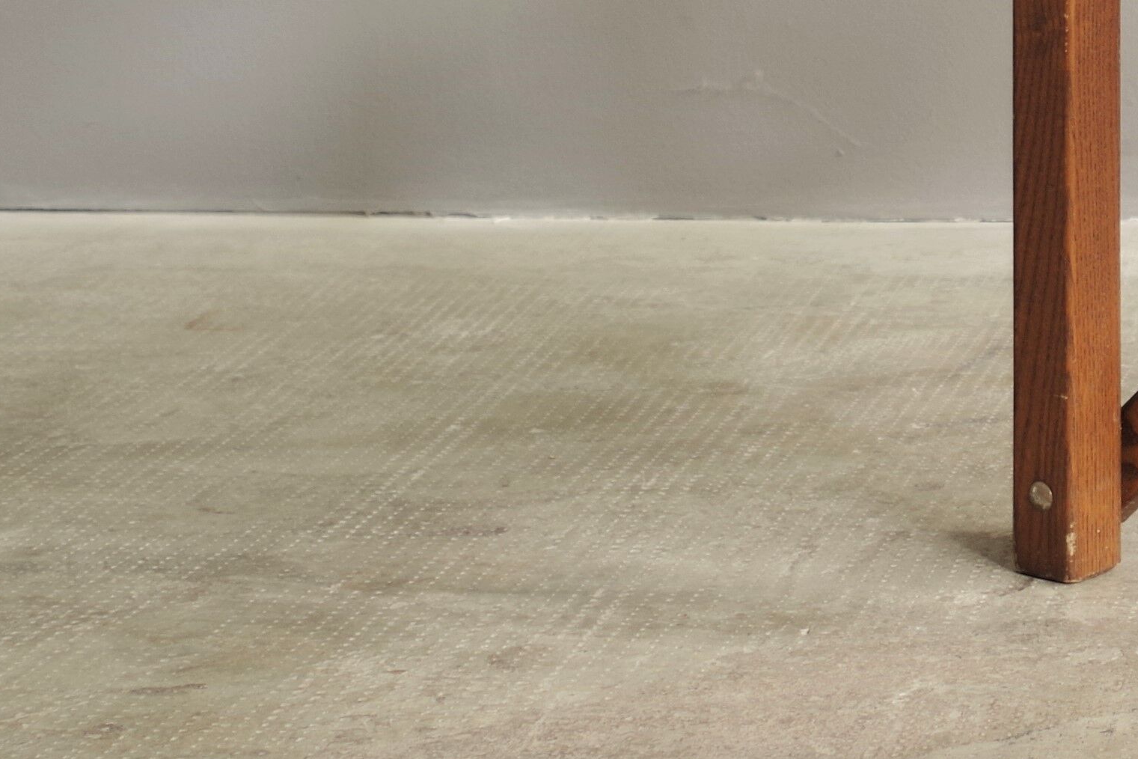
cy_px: -543
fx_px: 3730
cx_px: 1764
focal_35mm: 118
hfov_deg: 15.8
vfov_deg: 11.0
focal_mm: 21.25
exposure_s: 1/8
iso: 100
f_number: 4
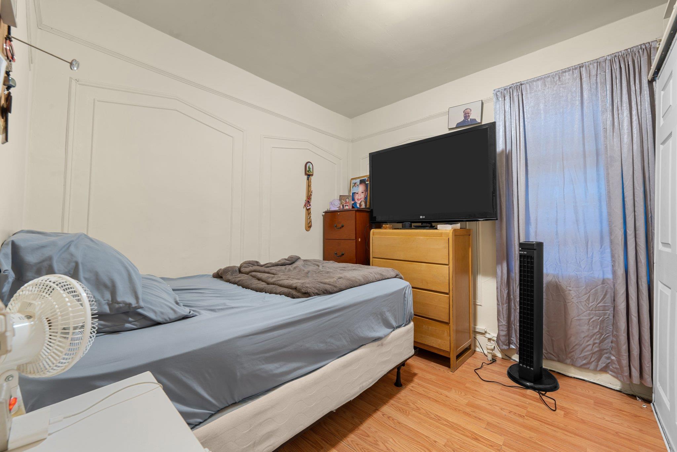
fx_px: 263
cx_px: 338
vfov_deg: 81.2
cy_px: 226
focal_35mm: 14
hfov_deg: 104.3
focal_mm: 14
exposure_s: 4
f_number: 10
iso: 200
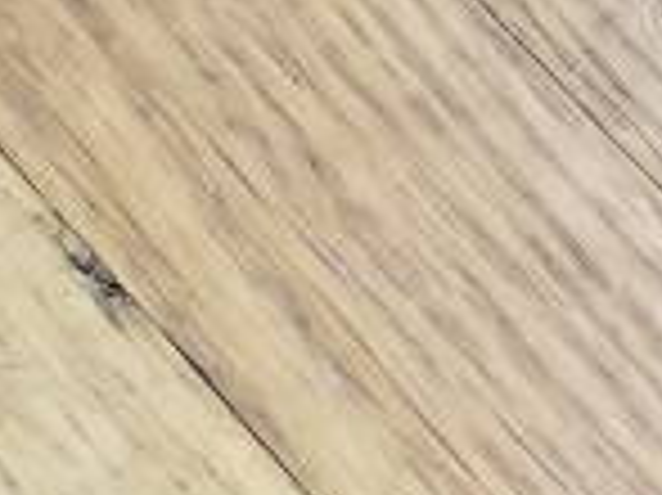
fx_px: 3038
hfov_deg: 10.3
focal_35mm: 159
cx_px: 1725
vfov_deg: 9.0
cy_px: 853
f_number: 1.7
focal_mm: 4.25
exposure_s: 1/23
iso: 200
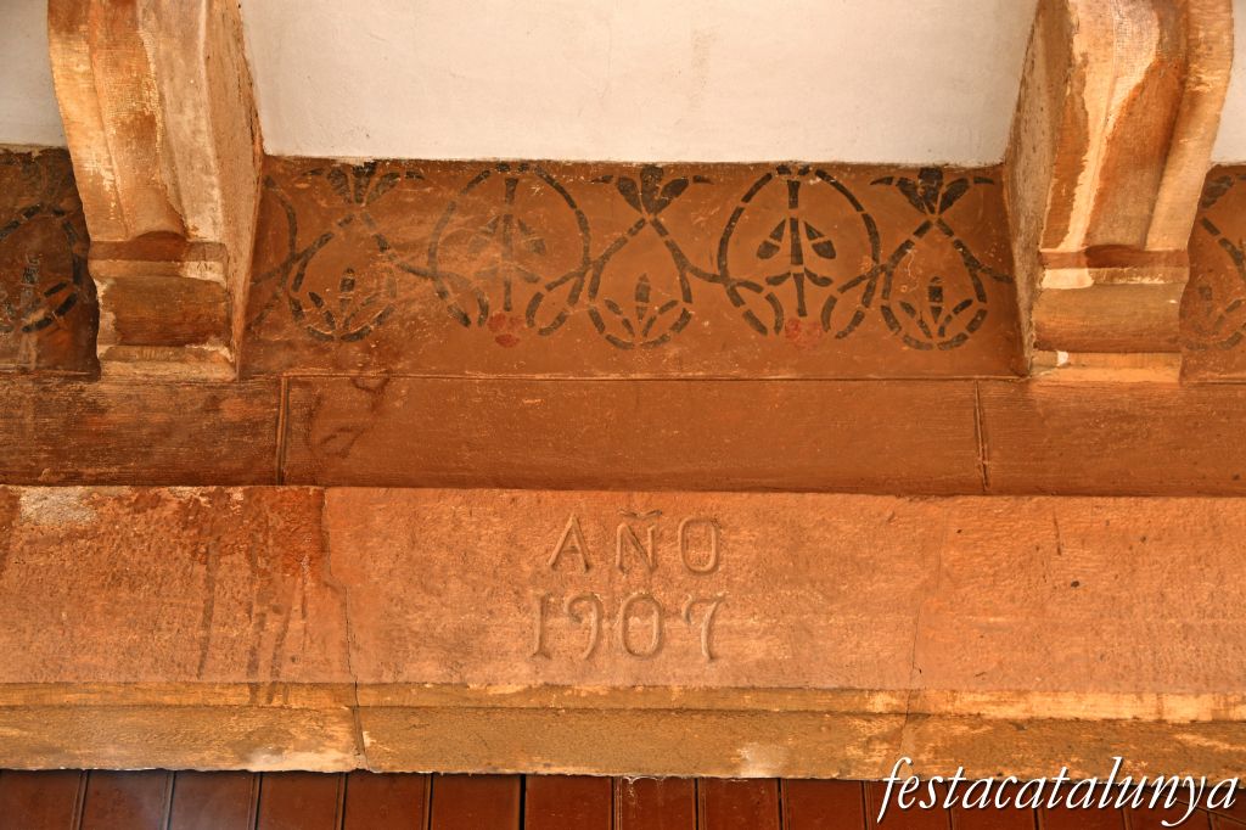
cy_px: 415
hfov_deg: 27.0
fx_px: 2595
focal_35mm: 75
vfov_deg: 18.2
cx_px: 623
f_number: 6.3
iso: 100
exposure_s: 1/160
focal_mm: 50
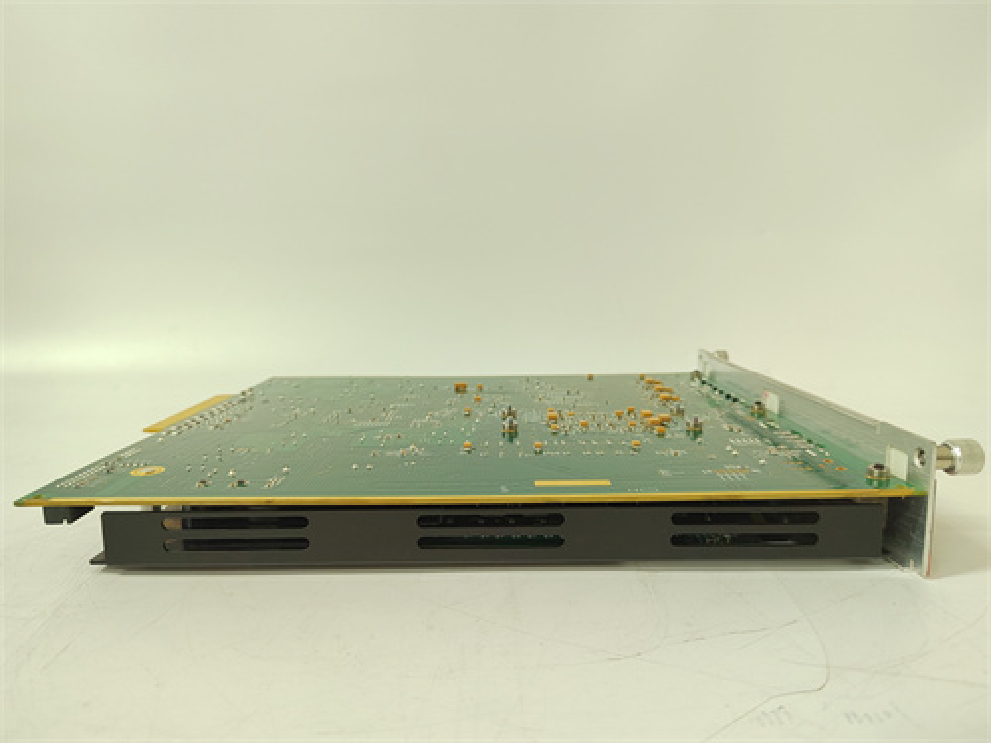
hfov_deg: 73.9
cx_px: 496
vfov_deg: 58.9
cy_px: 372
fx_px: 658
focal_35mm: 23
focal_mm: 5.52
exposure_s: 1/50
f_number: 1.9
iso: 1441
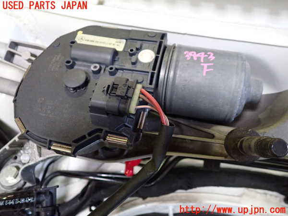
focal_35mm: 30
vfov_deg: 46.8
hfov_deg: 60.0
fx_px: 250
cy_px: 108
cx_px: 144
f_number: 2.3
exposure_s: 1/30
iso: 500
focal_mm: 5.4
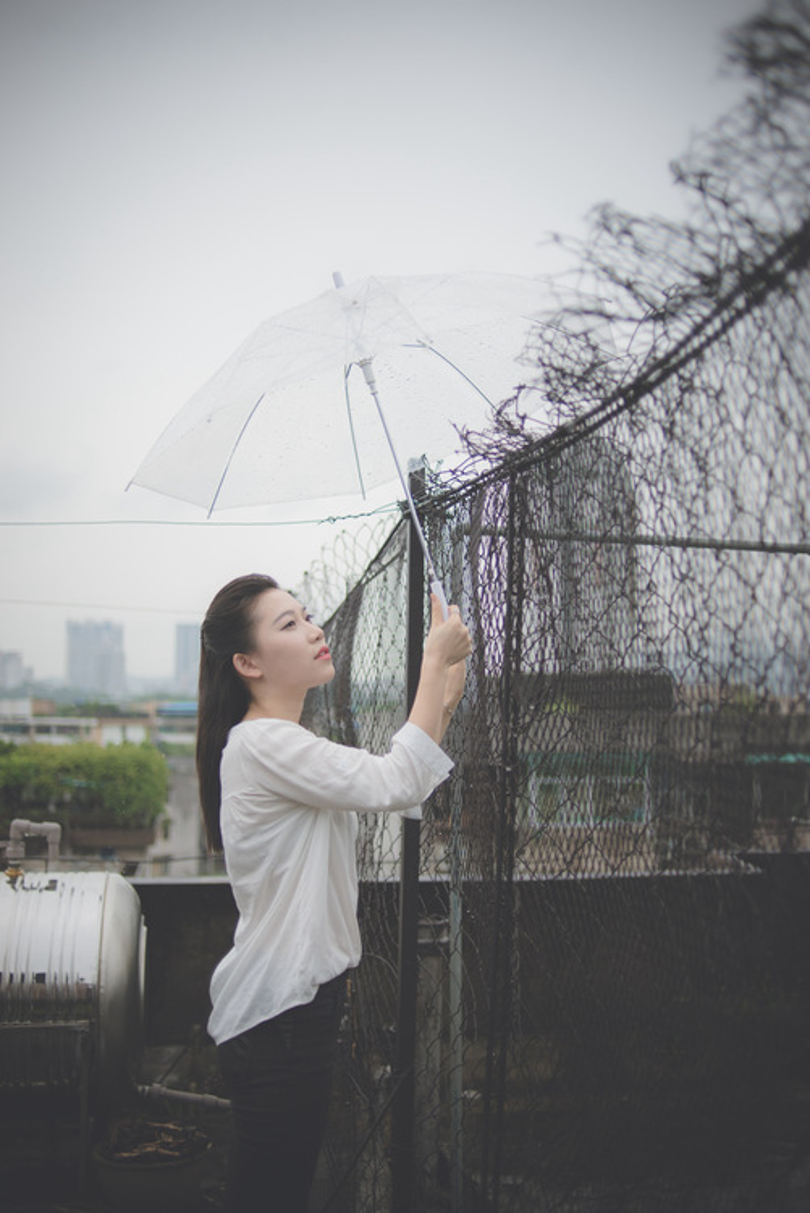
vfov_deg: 54.4
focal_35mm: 35
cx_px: 405
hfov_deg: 37.9
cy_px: 606
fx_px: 1180
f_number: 2
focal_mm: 35
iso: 400
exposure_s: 1/3200
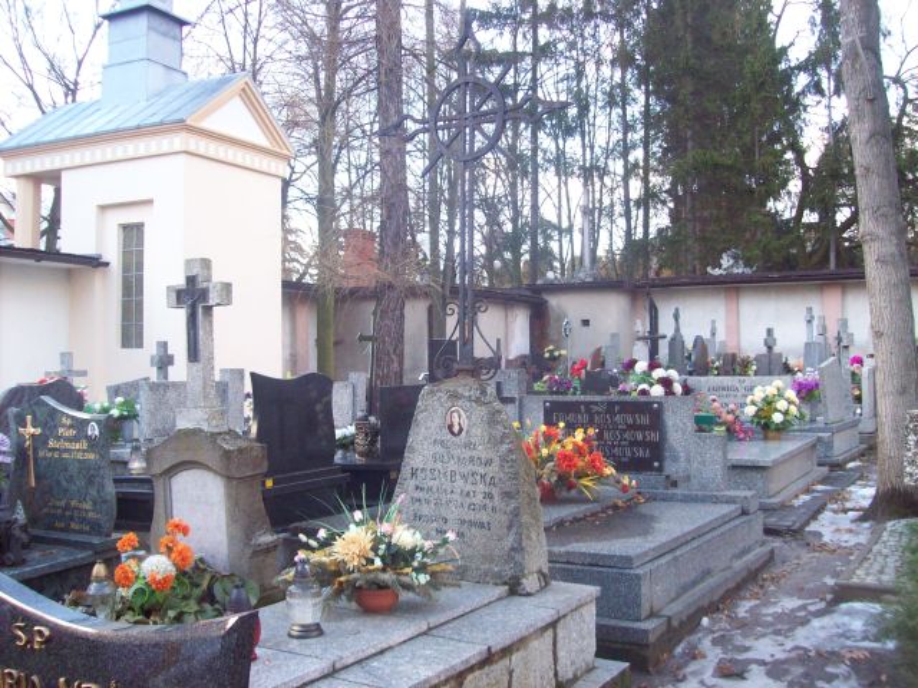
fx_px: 955
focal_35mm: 36
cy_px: 344
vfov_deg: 39.7
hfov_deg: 51.4
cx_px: 459
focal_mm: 6
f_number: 2.7
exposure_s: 1/121
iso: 200
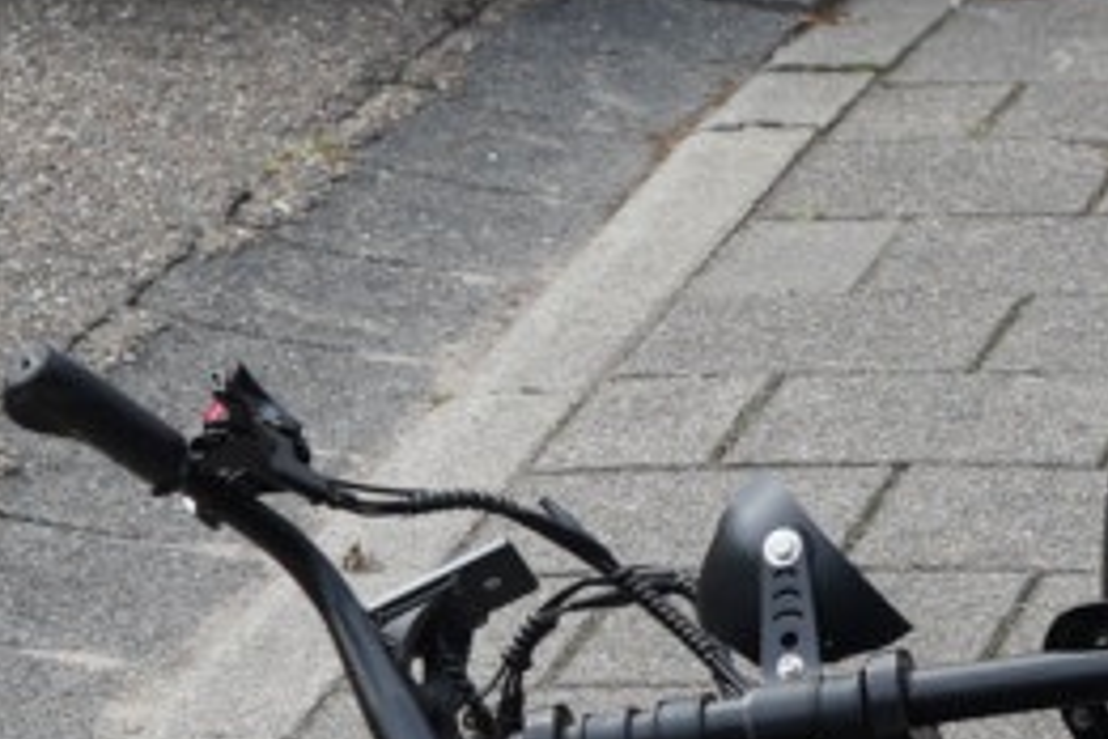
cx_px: 841
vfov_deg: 5.4
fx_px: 7817
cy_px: 403
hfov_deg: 8.1
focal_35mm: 254
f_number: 4.5
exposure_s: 1/500
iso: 100
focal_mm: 41
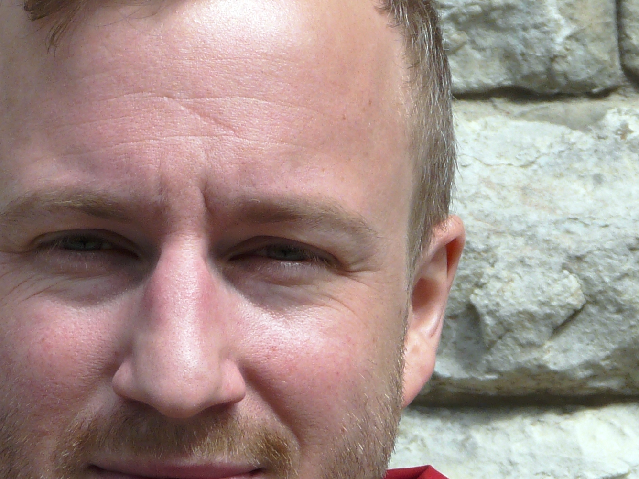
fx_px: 6625
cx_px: 146
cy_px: 359
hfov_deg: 5.5
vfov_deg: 4.1
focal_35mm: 359
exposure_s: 1/400
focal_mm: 24.2
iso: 100
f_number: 5
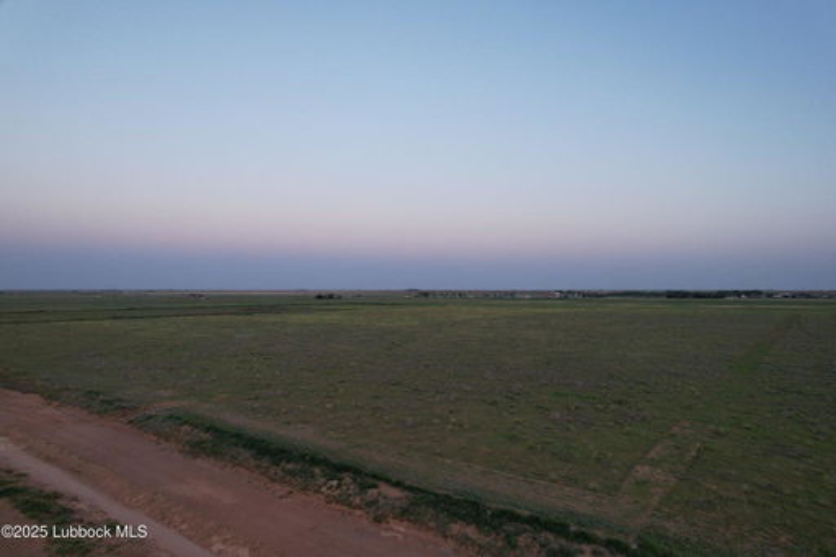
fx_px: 511
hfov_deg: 78.6
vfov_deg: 57.2
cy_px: 278
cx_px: 418
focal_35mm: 22
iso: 100
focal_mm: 8.38
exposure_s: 1/60
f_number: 2.8
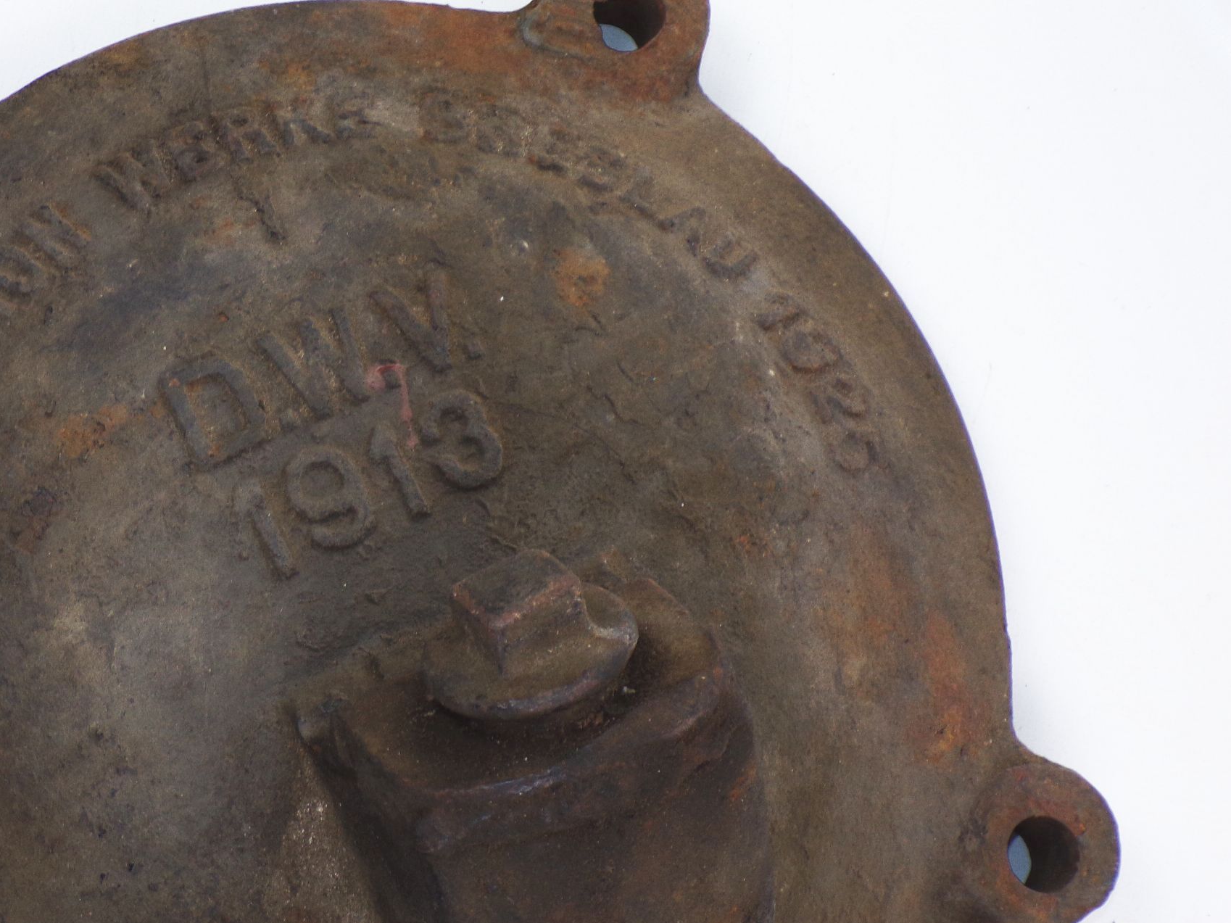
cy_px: 580
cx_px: 428
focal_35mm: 57
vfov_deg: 25.6
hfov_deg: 33.5
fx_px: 2027
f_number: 3.4
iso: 80
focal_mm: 7.6
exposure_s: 1/34
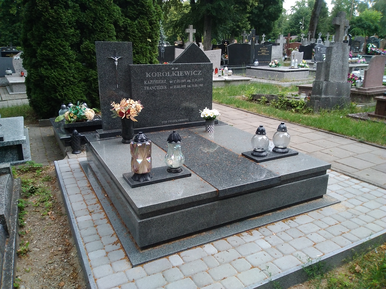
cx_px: 193
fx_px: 323
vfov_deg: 48.2
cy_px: 144
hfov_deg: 61.7
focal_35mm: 29
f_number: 2.4
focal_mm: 2.39
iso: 118
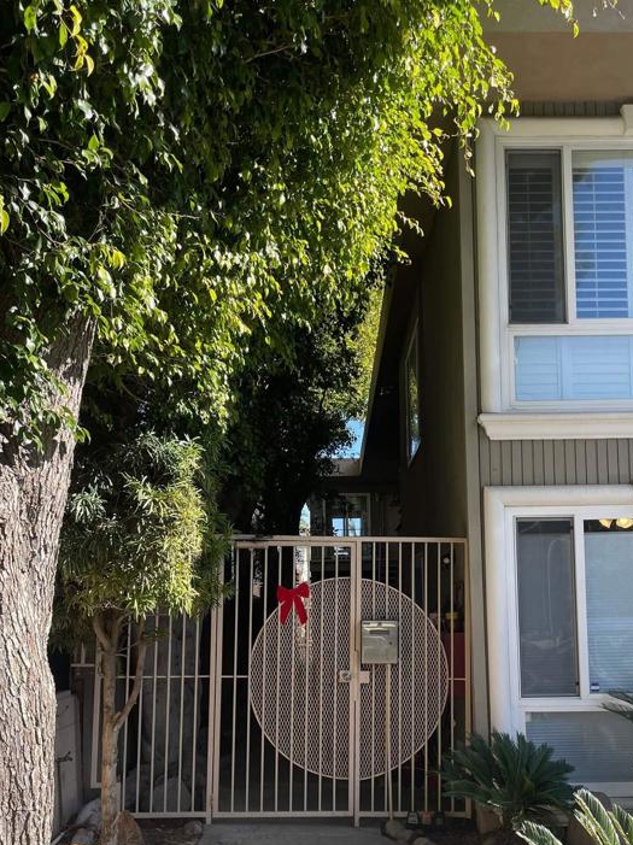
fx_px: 927
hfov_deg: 37.6
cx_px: 368
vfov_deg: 48.4
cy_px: 540
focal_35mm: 38
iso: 50
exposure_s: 1/1335
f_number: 1.6
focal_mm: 4.2
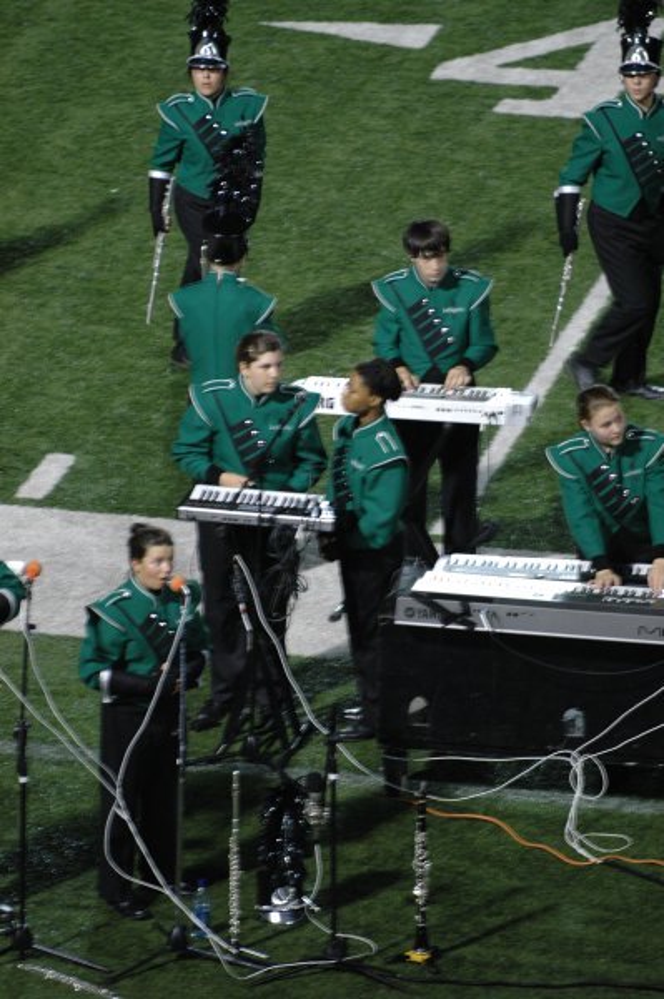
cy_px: 500
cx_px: 332
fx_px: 8314
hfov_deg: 4.6
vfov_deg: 6.9
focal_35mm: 300
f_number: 2.8
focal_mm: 200
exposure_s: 1/60
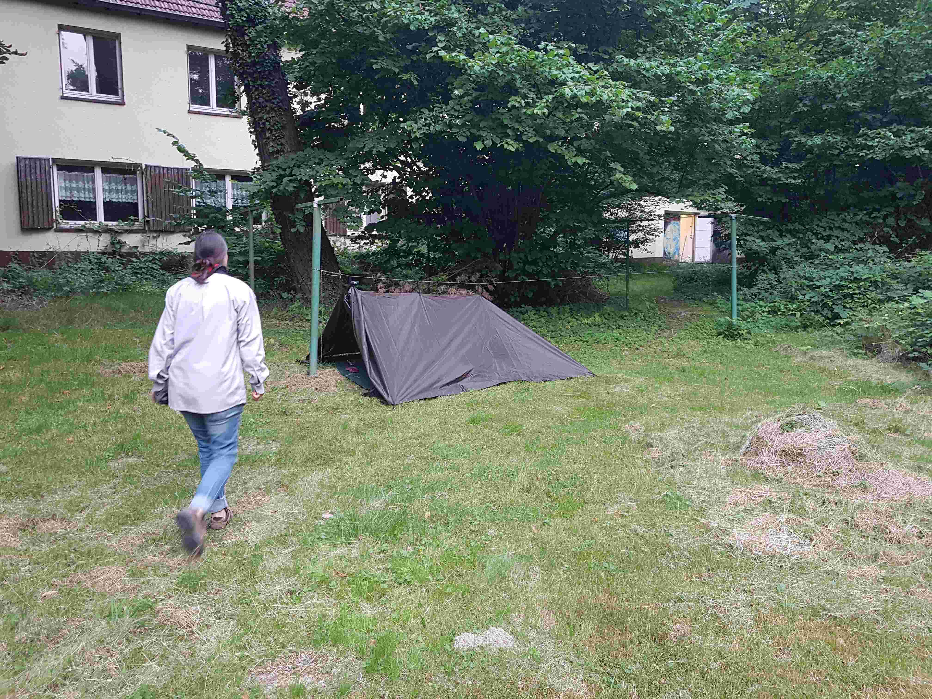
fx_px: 700
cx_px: 466
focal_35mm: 26
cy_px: 350
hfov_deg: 67.3
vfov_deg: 53.1
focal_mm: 4.2
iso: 160
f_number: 1.7
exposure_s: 1/50
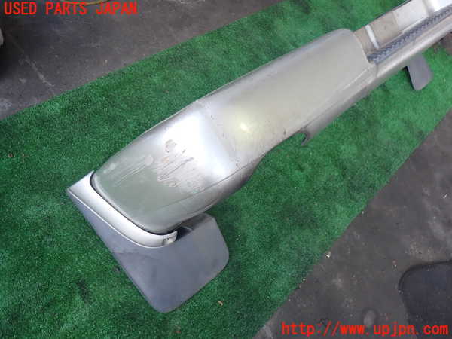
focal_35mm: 25
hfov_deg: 69.4
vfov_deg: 54.9
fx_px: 326
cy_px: 170
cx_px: 226
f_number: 2
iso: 200
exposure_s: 1/125
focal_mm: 4.5
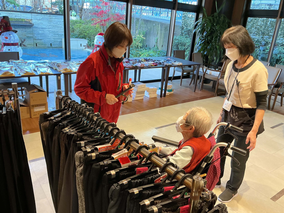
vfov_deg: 48.2
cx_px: 142
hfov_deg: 61.7
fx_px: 238
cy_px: 106
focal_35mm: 29
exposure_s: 1/60
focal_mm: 3
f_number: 1.8
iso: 80
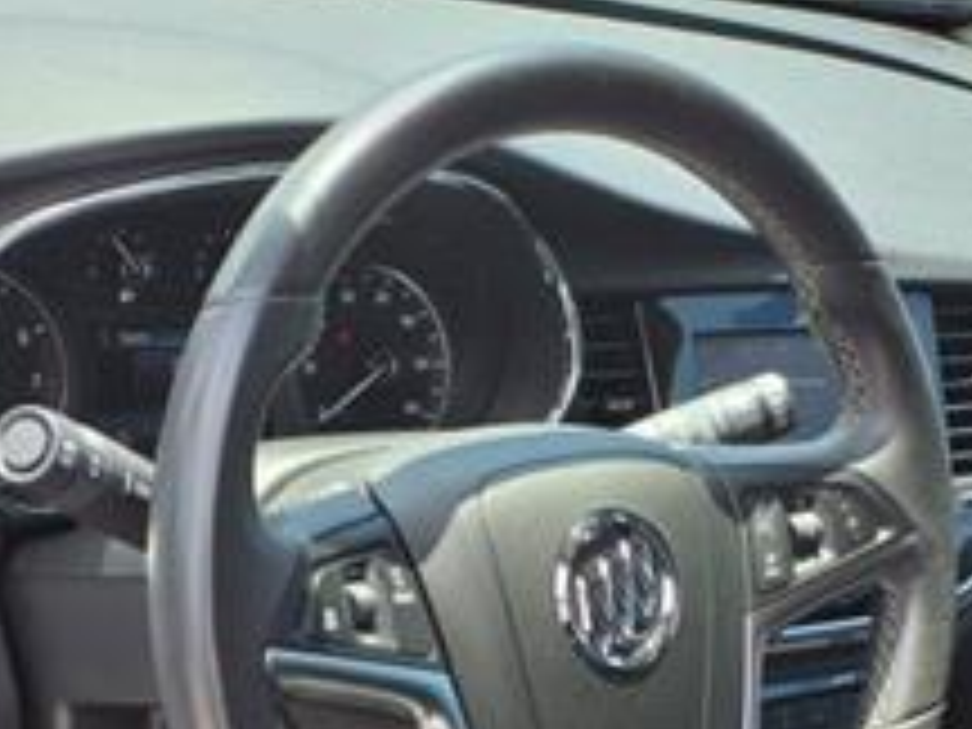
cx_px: 572
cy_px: 698
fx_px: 2246
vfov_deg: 18.1
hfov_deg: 24.4
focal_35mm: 80
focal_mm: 3.58
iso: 40
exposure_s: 1/370
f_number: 1.9
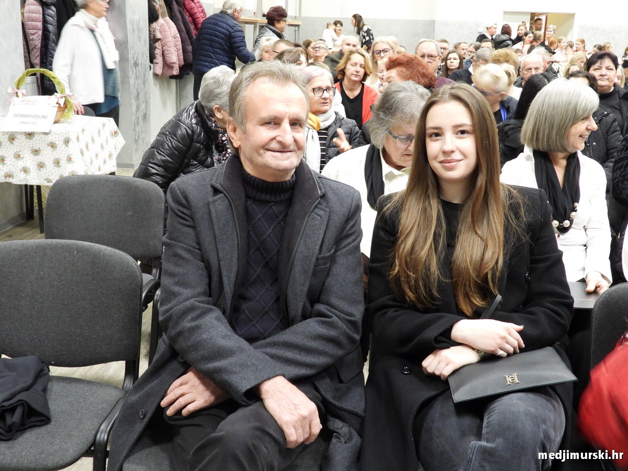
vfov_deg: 35.1
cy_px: 236
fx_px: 744
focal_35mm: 41
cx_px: 314
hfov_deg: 45.8
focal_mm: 7.4
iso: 640
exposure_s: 1/8
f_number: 3.2
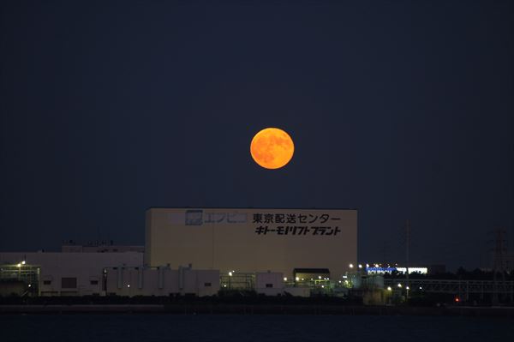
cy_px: 171
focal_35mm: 315
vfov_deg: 4.4
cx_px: 257
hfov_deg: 6.5
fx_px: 4494
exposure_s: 1/6
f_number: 6.3
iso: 400
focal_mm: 210
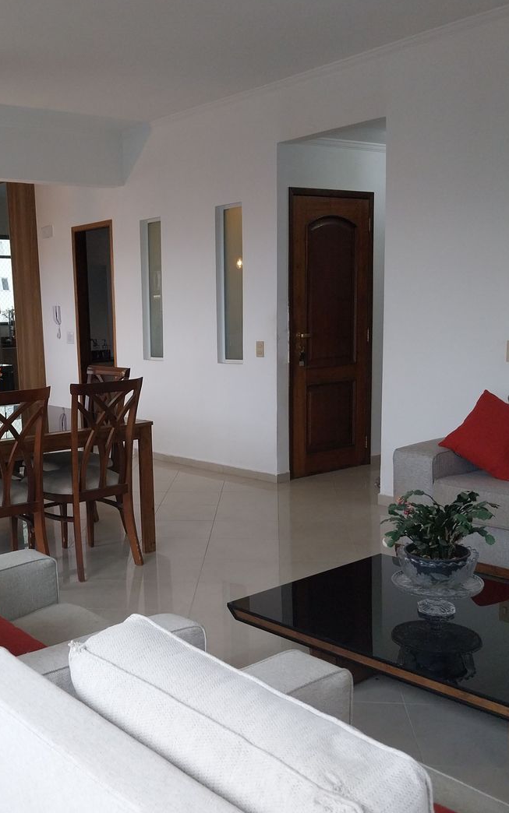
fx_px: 843
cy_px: 439
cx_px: 127
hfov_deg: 32.9
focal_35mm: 38
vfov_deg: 51.5
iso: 80
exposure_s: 1/60
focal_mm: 4
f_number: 1.8
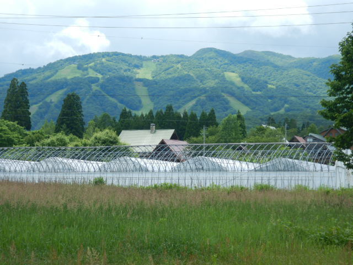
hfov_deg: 19.4
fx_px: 1030
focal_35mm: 101
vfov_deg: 14.6
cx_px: 176
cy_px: 132
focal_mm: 18.1
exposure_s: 1/400
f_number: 4.8
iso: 125
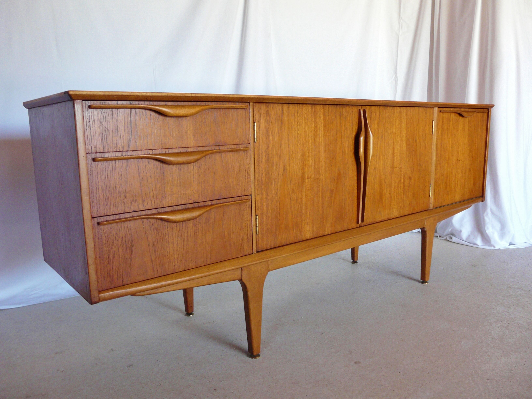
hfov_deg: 63.4
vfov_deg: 49.7
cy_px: 200
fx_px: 430
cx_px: 266
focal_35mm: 28
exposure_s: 1/30
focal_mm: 4.6
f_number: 2.8
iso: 160
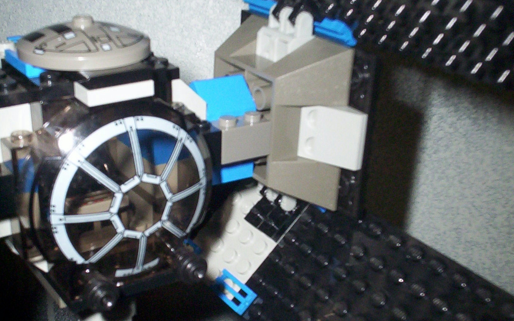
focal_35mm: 54
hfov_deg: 37.5
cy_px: 196
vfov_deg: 23.9
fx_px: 757
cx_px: 258
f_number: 4.5
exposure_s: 1/60
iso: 140
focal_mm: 4.99
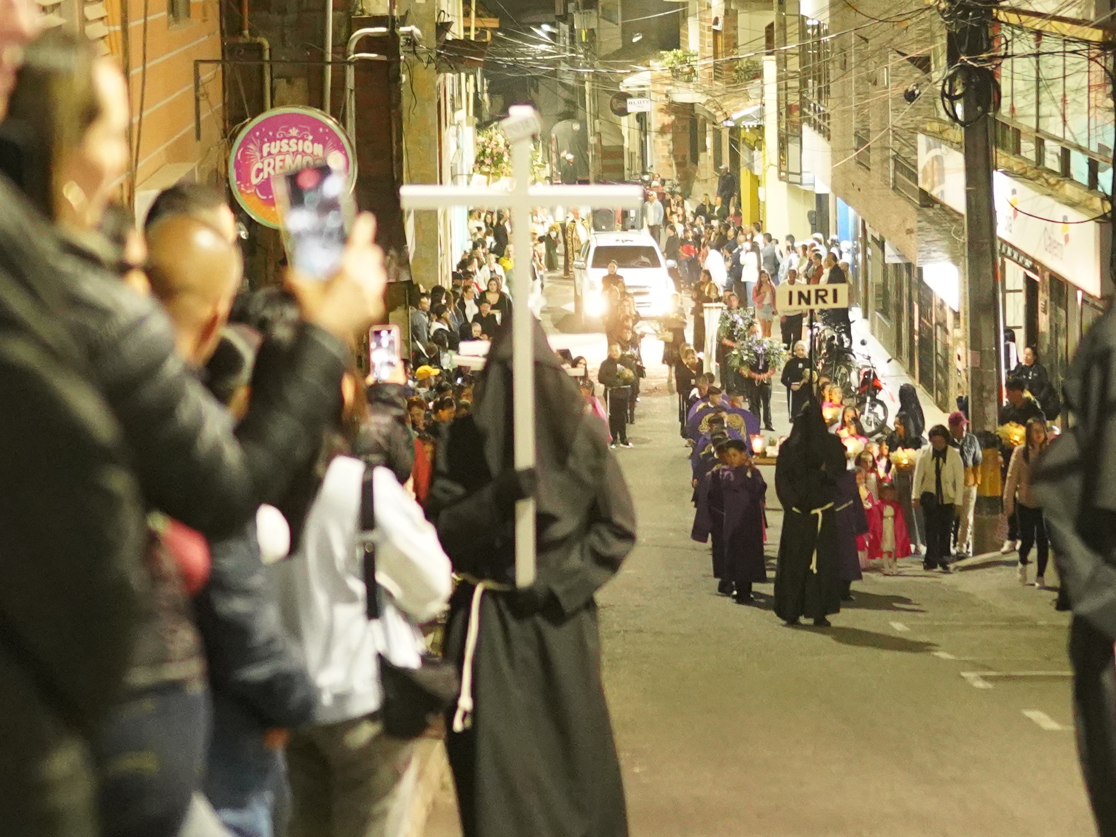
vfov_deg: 15.3
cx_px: 724
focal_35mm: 96
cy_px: 221
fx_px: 3095
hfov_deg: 20.4
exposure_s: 1/60
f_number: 1.4
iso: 6400
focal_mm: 35
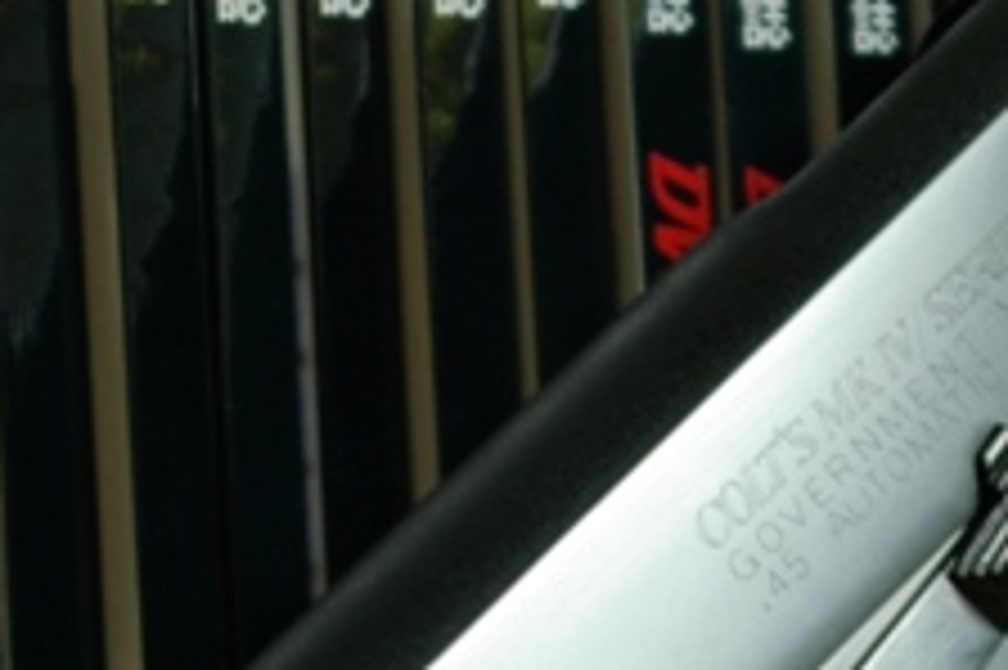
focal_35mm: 295
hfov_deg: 7.0
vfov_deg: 4.7
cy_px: 567
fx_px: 8248
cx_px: 855
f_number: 5.6
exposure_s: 1/15
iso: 400
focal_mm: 55
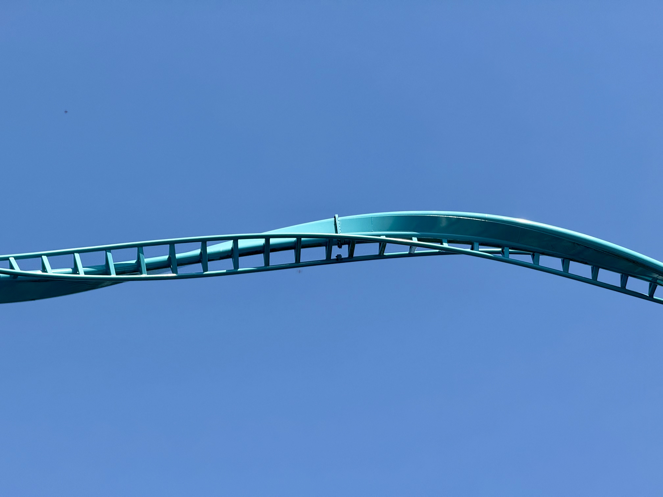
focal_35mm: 120
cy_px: 248
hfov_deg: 16.4
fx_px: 2298
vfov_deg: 12.3
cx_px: 332
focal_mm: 15.66
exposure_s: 1/1227
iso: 50
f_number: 2.8
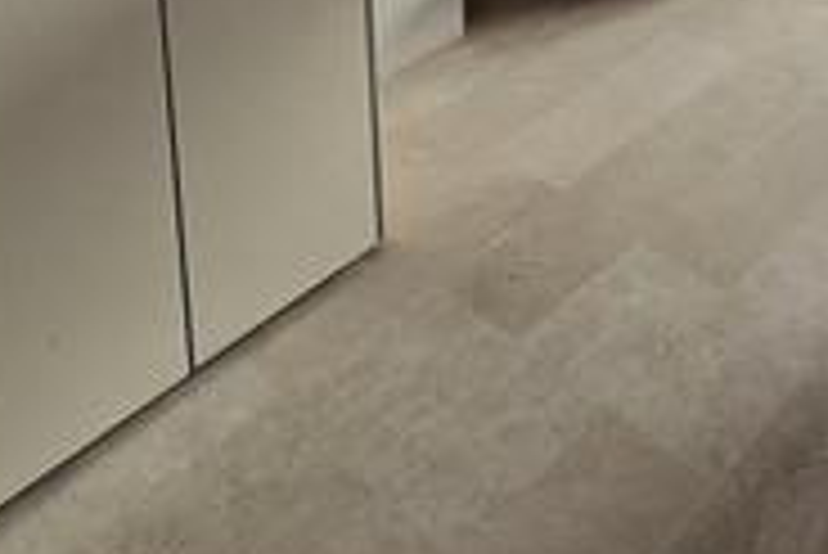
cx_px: 652
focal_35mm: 47
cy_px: -396
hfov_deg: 40.3
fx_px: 1082
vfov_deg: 21.2
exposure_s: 1/100
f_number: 2.2
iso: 64
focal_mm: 2.2
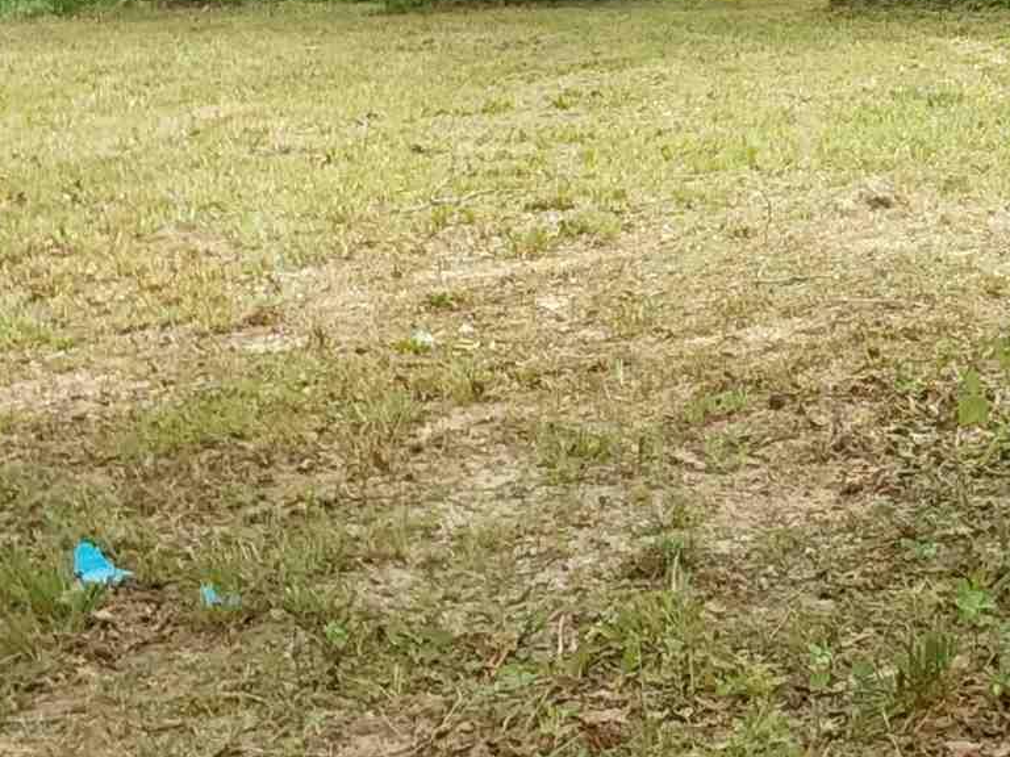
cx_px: 936
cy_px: -62
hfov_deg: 17.3
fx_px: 3268
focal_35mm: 112
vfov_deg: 13.0
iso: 50
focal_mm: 2.91
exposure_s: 1/252
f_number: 1.9
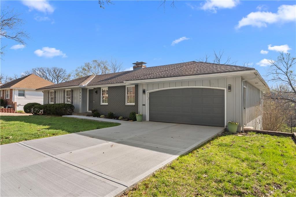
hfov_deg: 81.2
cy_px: 98
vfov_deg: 59.5
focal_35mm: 21
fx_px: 173
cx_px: 148
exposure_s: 1/100
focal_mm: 21
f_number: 8
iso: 100
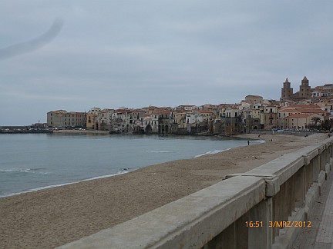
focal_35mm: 61
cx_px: 166
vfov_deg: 24.0
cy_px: 124
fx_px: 587
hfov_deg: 31.7
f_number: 4.5
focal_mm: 10.9
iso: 100
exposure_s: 1/125
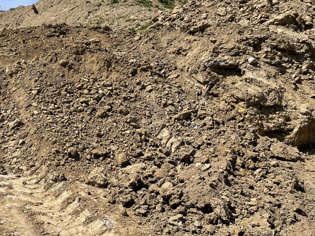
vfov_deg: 35.9
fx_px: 364
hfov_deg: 45.5
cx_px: 87
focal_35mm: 40
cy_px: 100
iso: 32
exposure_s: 1/3165
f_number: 1.6
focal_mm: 5.1
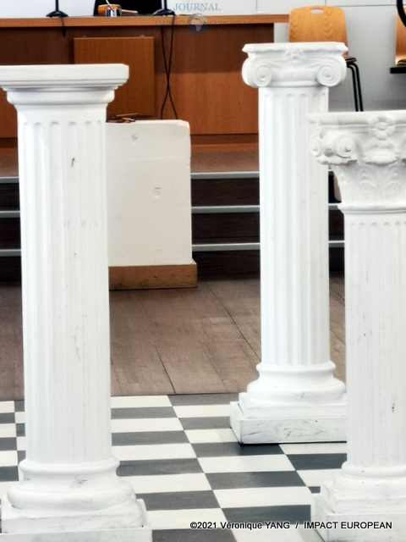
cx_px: 203
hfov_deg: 8.9
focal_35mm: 167
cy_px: 271
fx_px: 2612
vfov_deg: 11.8
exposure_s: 1/25
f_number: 2.4
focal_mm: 7.48
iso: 320
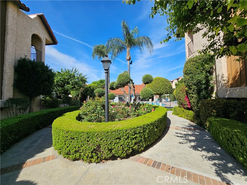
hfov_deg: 106.2
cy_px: 92
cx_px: 124
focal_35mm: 13
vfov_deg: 89.9
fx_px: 93
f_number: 2.2
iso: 50
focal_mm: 2.2
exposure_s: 1/2558
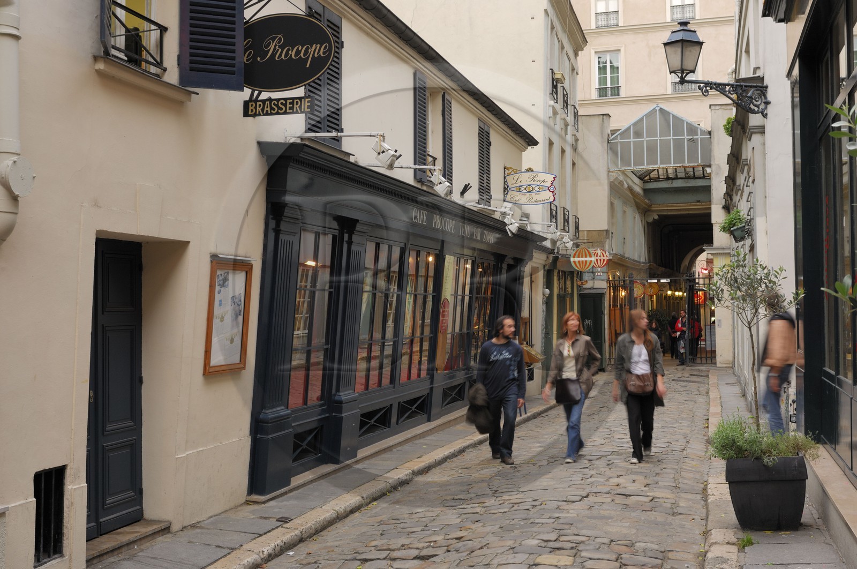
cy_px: 284
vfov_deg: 31.8
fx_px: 998
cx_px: 428
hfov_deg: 46.5
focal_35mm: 42
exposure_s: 1/8
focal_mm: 28
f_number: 6.3
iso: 100
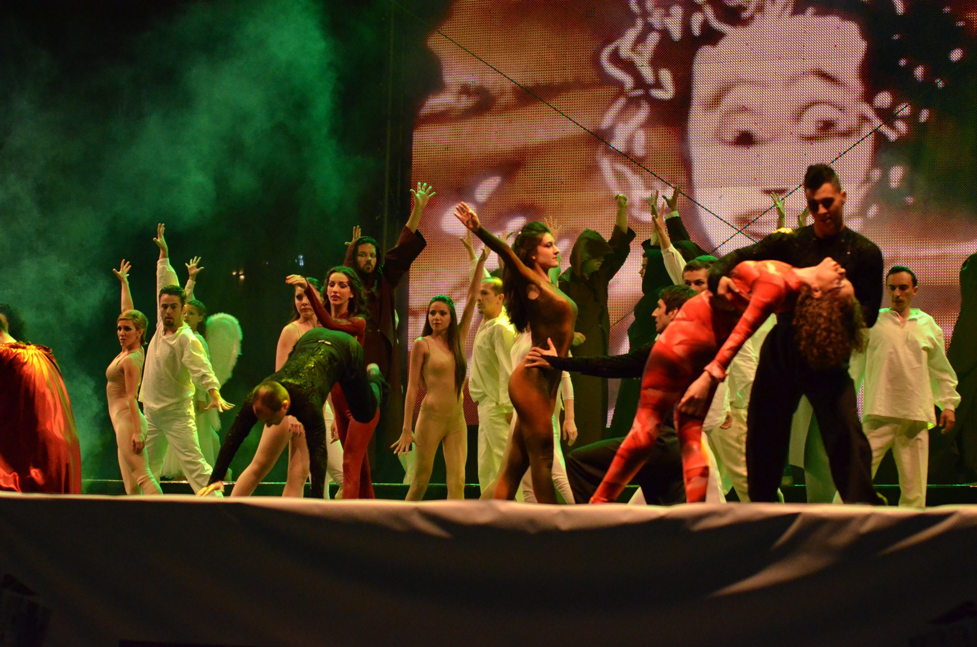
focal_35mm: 105
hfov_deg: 19.5
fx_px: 2844
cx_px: 488
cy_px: 324
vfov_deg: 13.0
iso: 4000
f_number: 2.8
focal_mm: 70
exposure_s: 1/250
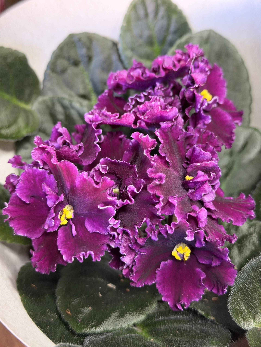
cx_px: 130
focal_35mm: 48
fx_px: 483
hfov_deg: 30.3
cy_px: 174
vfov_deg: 39.7
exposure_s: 1/40
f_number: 1.78
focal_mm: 6.76
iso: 400
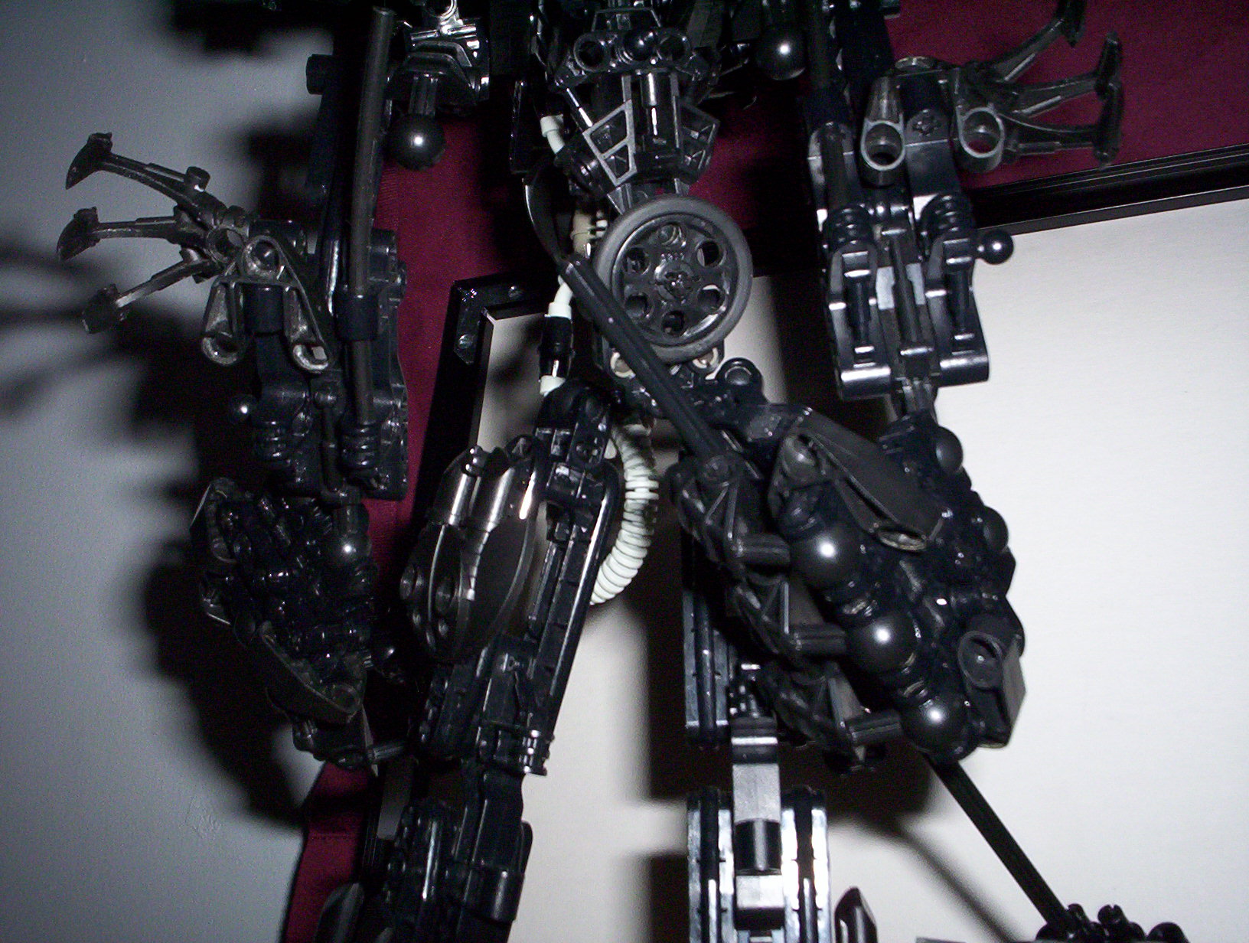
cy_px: 472
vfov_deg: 37.9
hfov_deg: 48.9
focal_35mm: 38
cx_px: 624
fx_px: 1374
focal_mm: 4.99
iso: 140
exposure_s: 1/60
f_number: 4.5
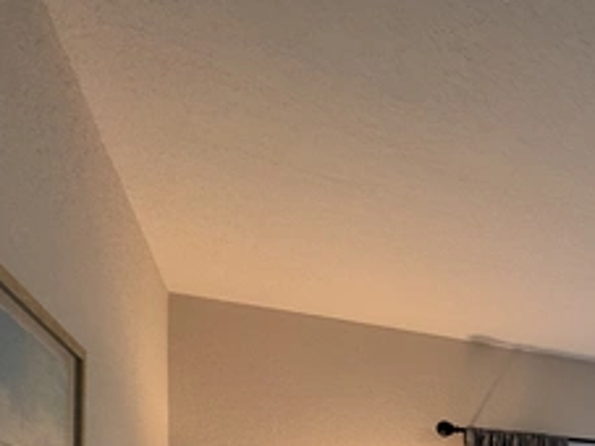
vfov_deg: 31.7
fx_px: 636
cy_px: 546
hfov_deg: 37.9
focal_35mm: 37
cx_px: 710
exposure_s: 1/120
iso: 160
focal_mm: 2.22
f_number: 2.2
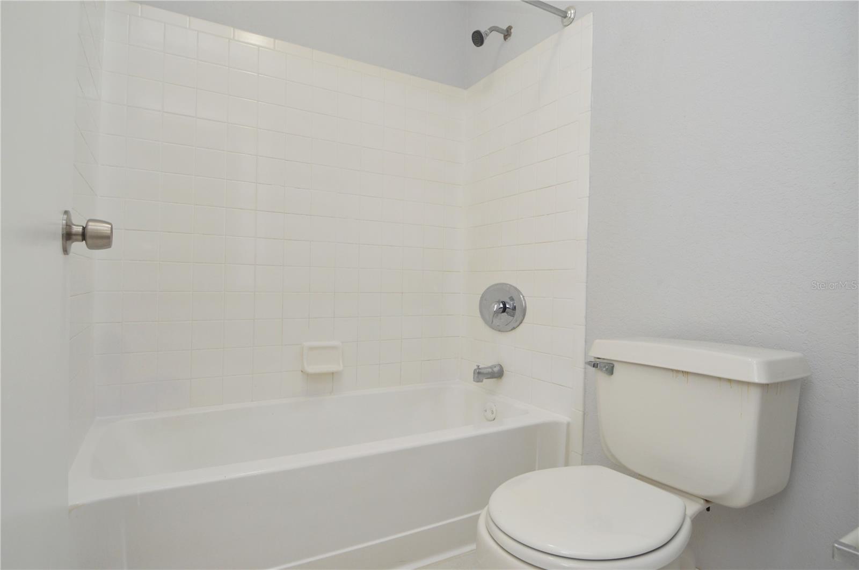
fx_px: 429
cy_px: 285
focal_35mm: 18
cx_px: 430
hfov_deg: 90.1
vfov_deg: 67.3
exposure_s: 1/60
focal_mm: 12
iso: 400
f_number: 4
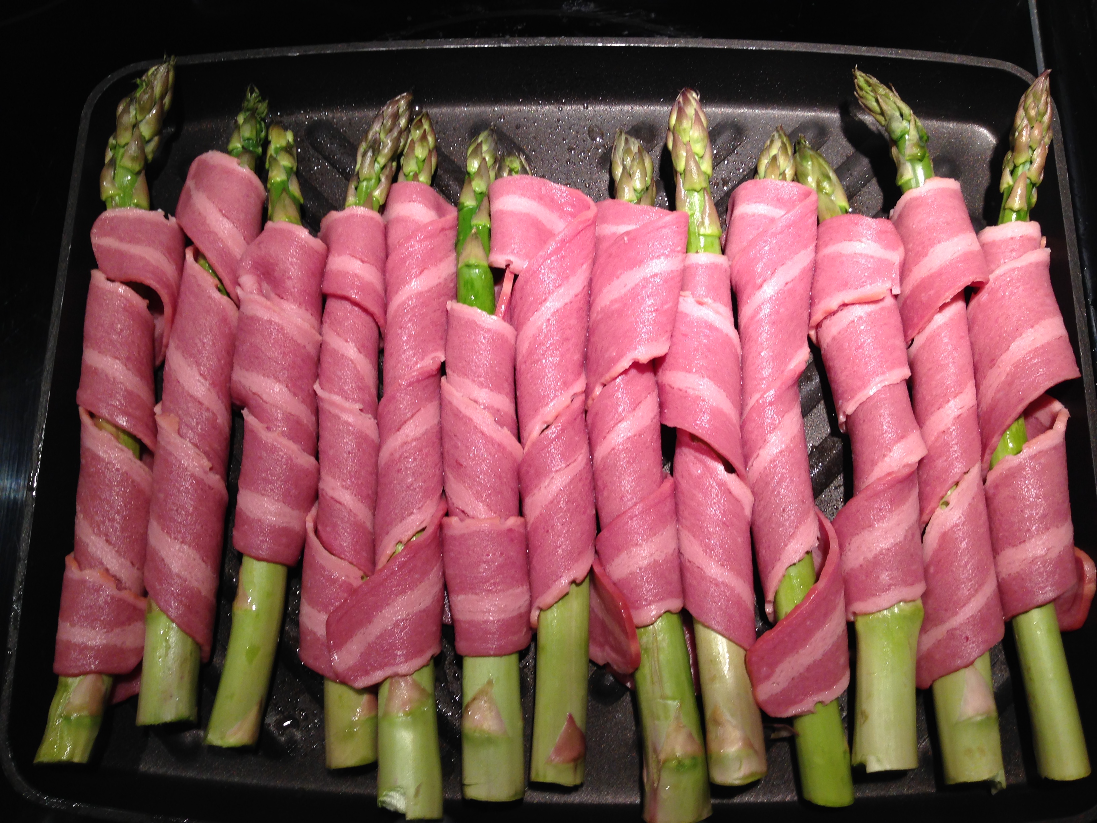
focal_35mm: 33
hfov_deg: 55.4
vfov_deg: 42.9
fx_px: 1046
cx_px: 548
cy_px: 412
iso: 50
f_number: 2.4
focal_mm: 4.12
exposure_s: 1/24
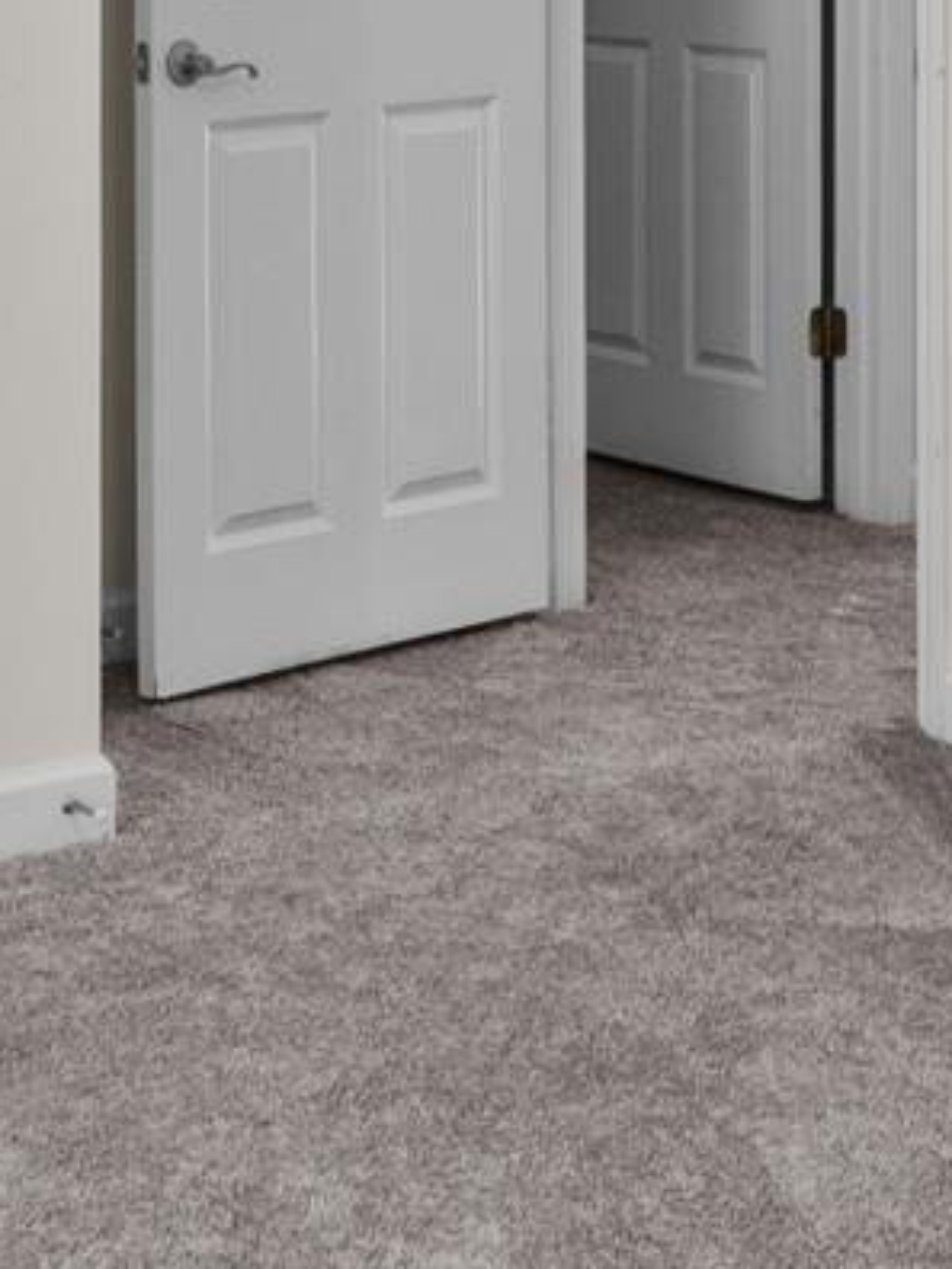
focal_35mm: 91
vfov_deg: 20.5
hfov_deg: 16.2
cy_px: -127
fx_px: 3337
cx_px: 311
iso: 200
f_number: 7.1
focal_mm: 10
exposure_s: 1/3
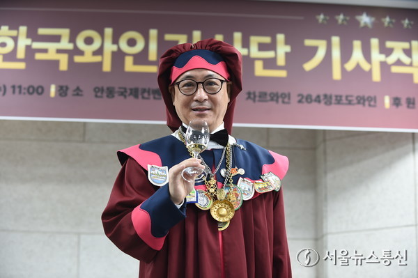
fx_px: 812
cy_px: 139
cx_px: 209
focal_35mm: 70
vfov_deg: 19.4
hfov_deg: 28.9
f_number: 4
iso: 800
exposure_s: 1/60
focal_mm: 70
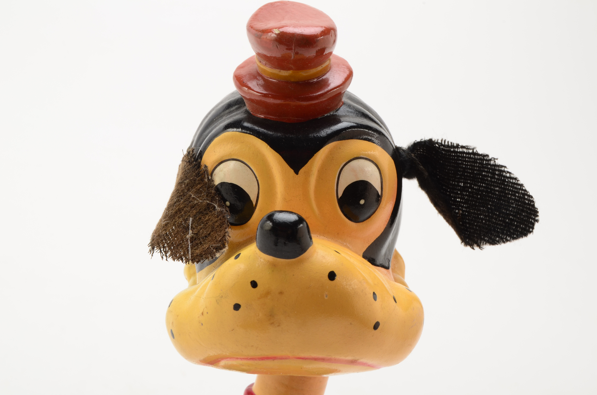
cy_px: 198
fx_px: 1142
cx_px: 298
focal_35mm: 69
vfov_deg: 19.6
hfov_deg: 29.3
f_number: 20
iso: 100
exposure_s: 1/160
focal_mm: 46
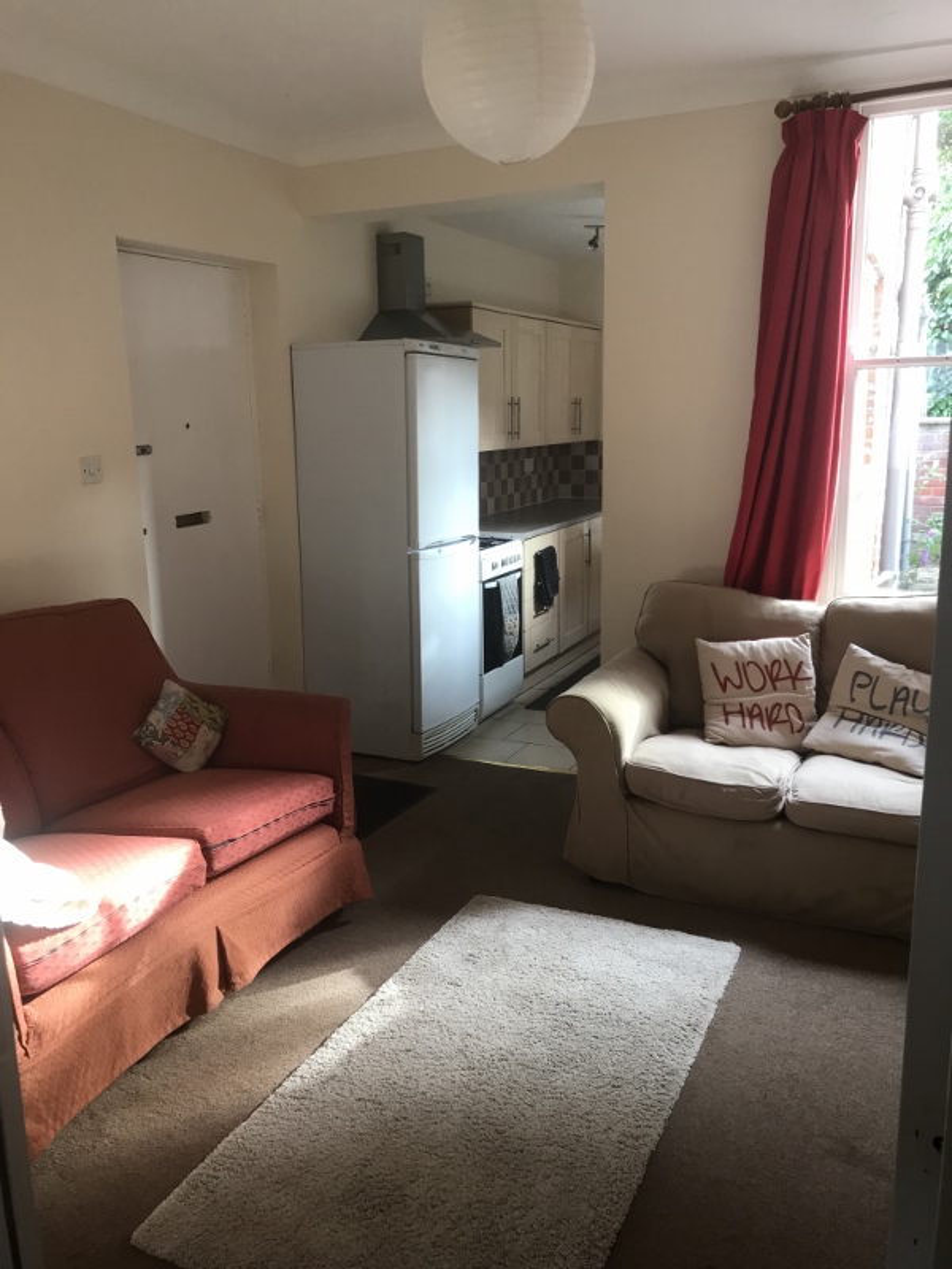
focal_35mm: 28
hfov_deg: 49.7
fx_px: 1027
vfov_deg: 63.4
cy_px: 634
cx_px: 476
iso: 50
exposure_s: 1/33
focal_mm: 3.99
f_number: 1.8
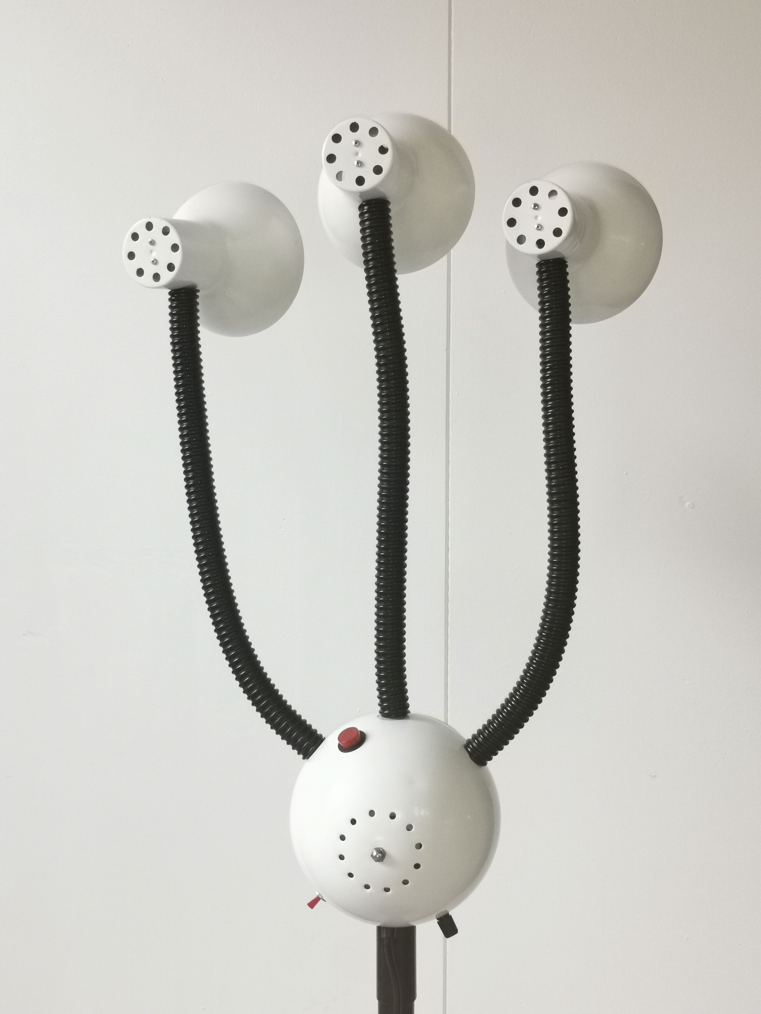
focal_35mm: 49
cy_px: 507
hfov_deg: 29.7
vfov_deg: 38.9
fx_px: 1436
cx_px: 380
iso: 500
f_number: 1.8
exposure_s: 1/33.3
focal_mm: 5.58
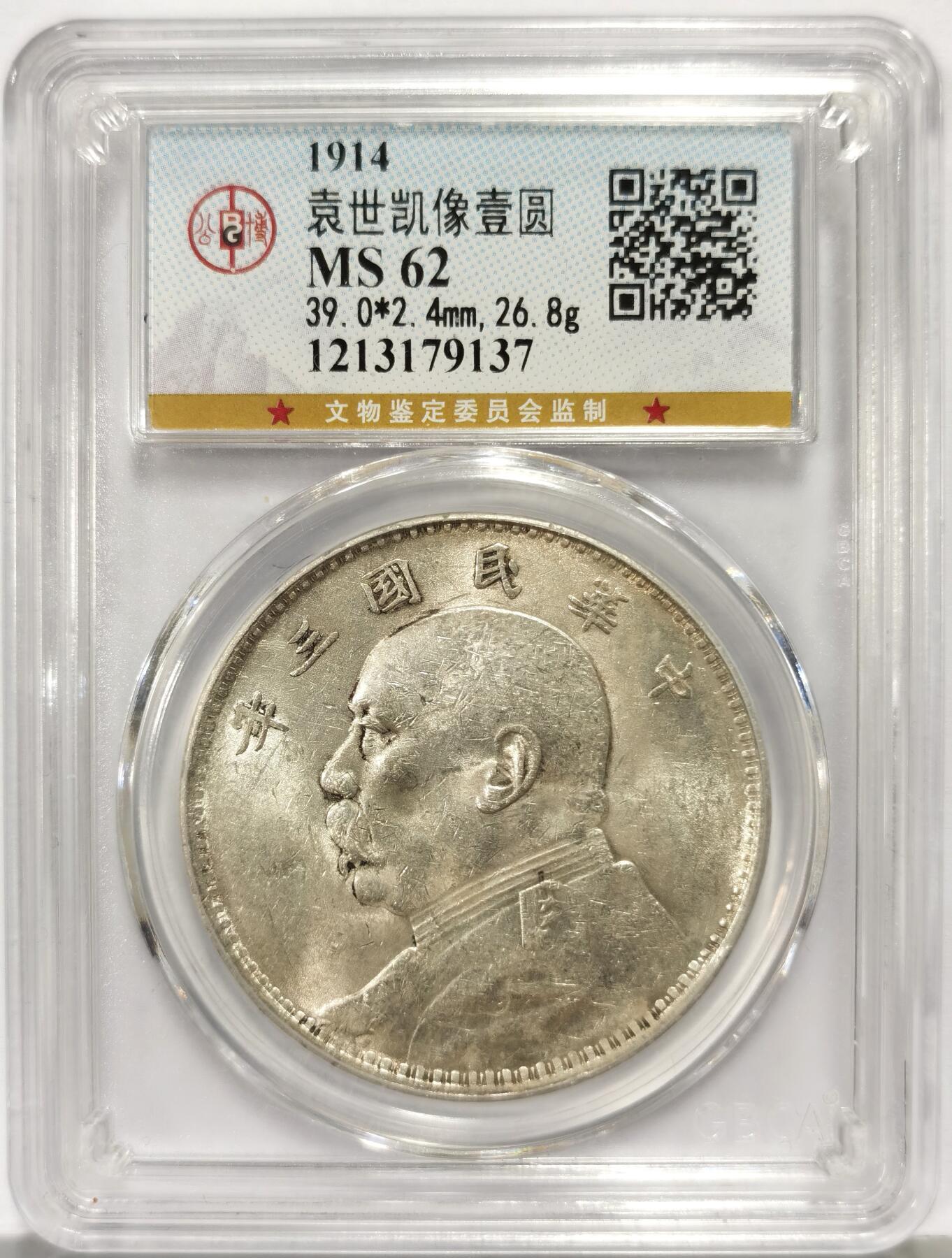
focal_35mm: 54
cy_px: 629
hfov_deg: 27.2
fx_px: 1969
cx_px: 476
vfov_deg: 35.4
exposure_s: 1/100
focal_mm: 5.56
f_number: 16
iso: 100
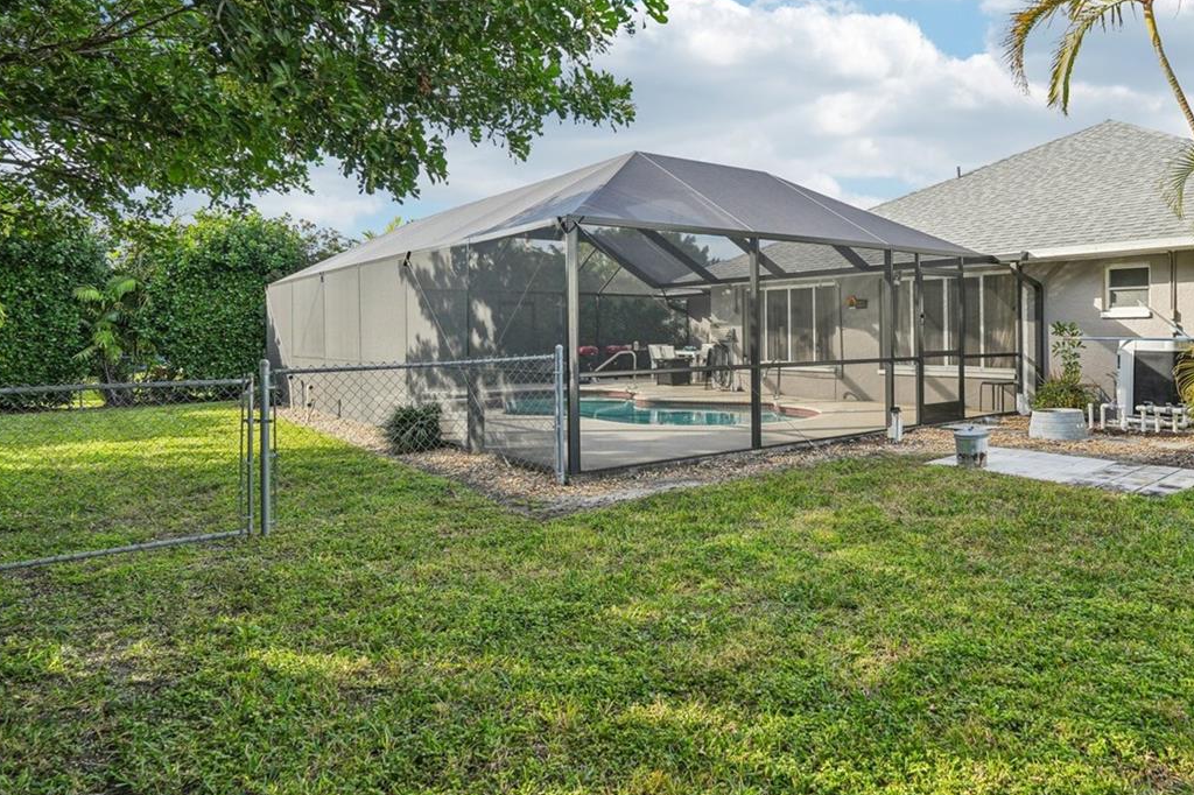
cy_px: 333
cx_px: 767
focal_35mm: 25
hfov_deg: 70.0
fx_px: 829
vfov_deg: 51.0
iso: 400
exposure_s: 1/1500
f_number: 4.5
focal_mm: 16
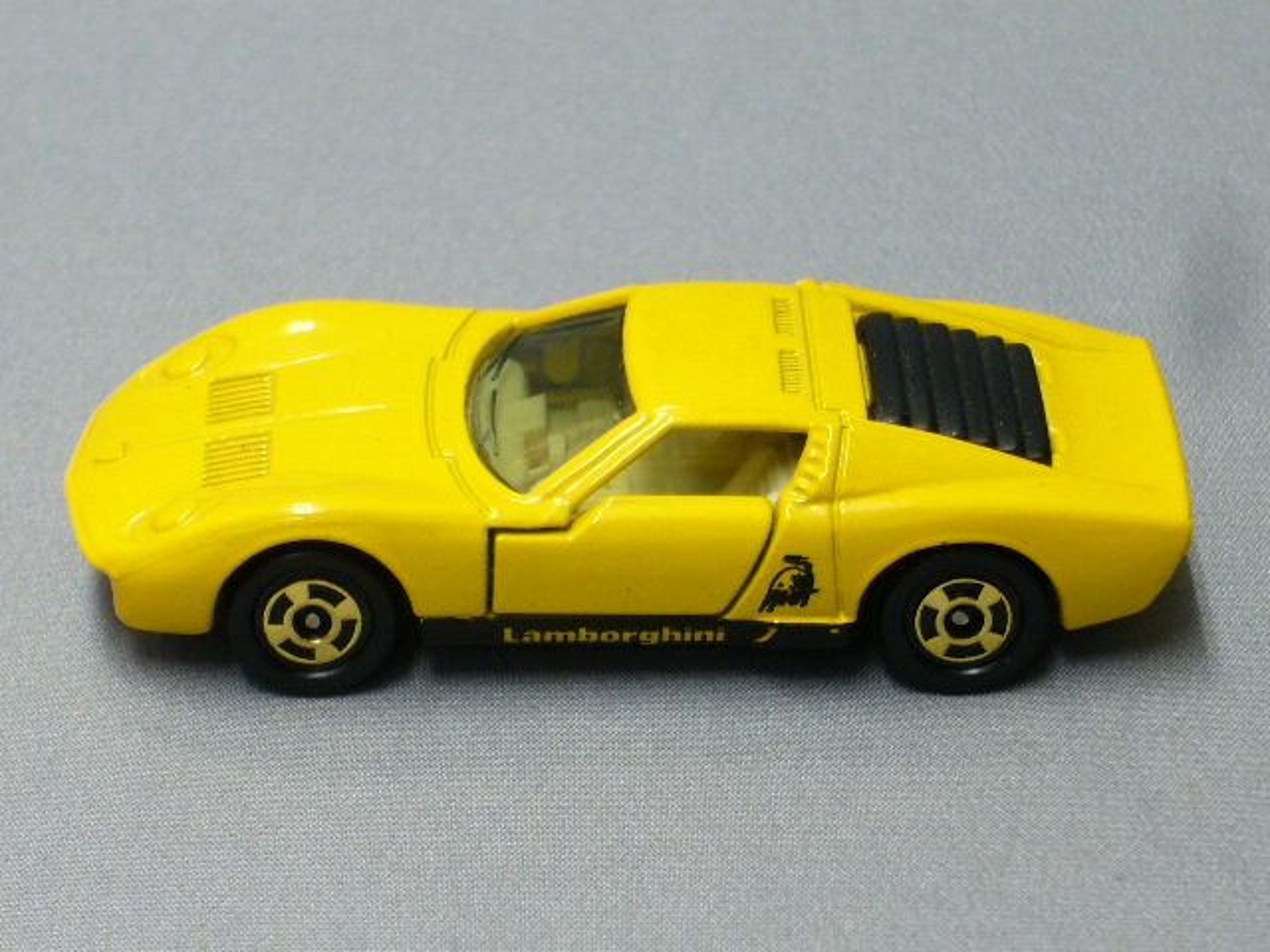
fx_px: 5173
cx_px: 635
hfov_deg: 14.0
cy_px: 476
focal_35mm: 141
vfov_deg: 10.5
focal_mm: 17
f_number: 4.9
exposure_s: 1/10
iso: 125
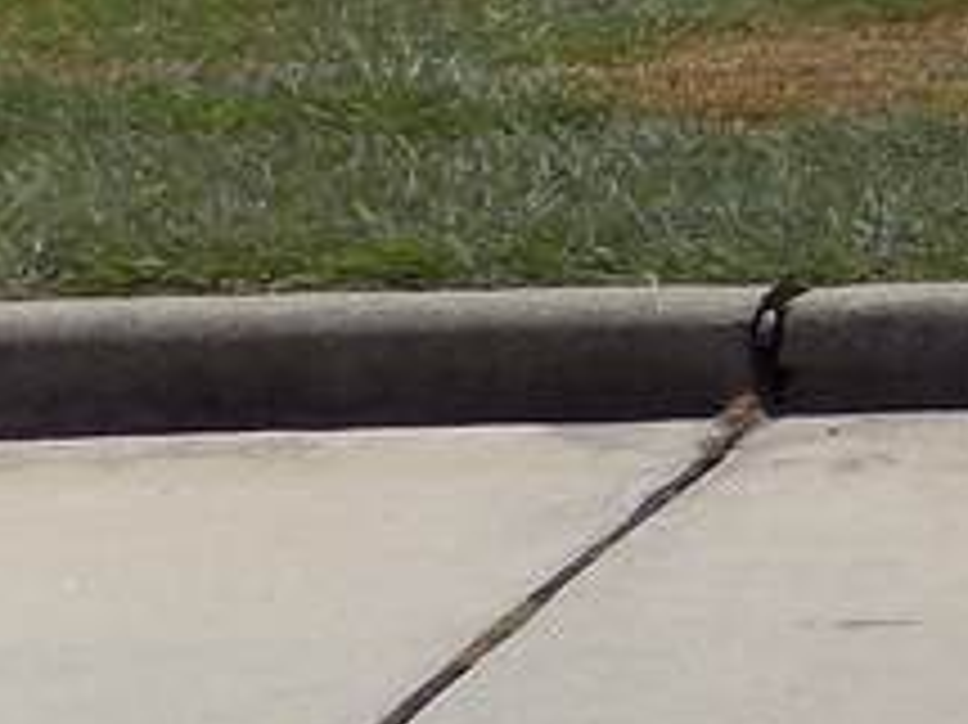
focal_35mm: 137
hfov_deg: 10.8
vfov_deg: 10.3
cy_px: -513
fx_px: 3829
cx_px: 2724
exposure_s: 1/200
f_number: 9.9
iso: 80
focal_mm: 4
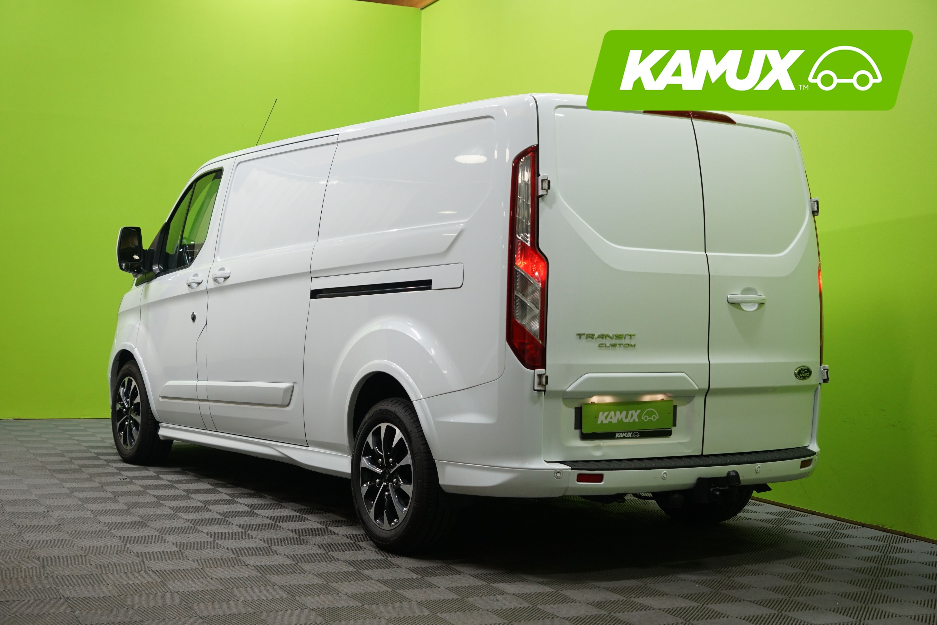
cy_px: 312
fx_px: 1327
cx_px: 468
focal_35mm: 51
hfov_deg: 38.9
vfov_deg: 26.5
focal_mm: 51
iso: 1000
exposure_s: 1/40
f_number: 5
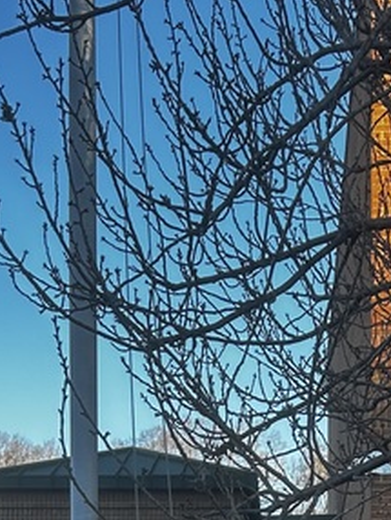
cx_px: 222
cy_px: 742
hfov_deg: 15.9
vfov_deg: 18.9
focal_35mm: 93
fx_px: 1399
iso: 50
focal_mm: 5.7
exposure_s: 1/561
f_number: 1.5
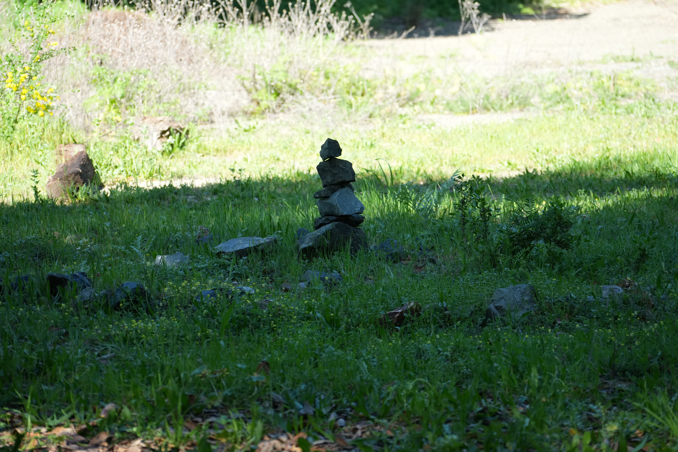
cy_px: 226
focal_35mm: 148
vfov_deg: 9.3
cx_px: 339
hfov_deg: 13.9
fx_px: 2787
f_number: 6.3
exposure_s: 1/400
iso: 800
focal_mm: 148
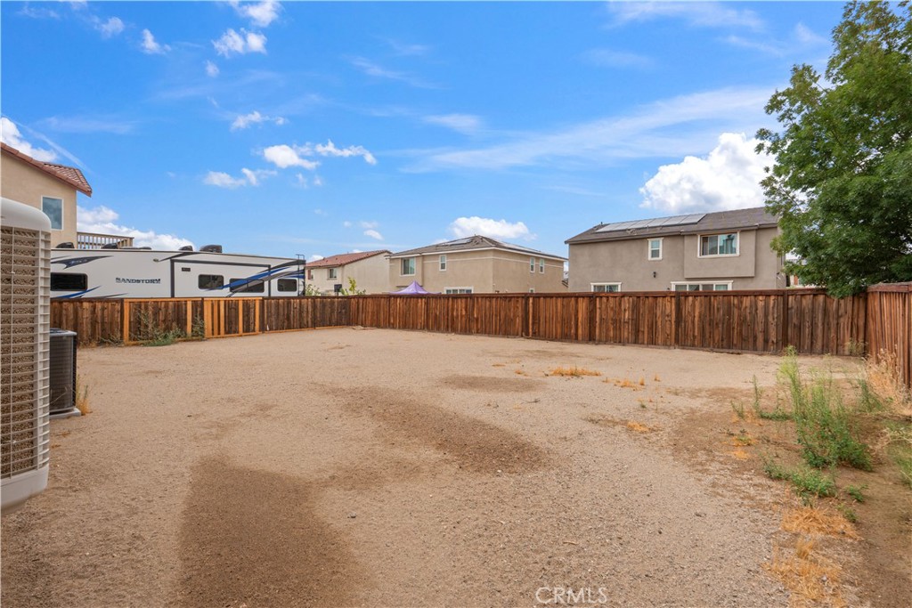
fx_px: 405
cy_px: 304
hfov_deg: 96.7
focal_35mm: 16
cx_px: 456
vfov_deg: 73.8
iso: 250
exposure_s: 1/160
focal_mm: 16
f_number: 7.1
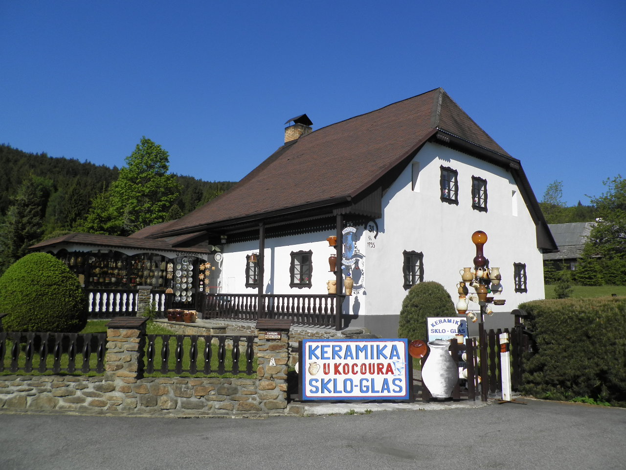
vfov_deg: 51.4
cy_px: 235
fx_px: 488
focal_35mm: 27
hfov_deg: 65.3
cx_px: 313
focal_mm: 4.9
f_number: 8
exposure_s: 1/200
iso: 64
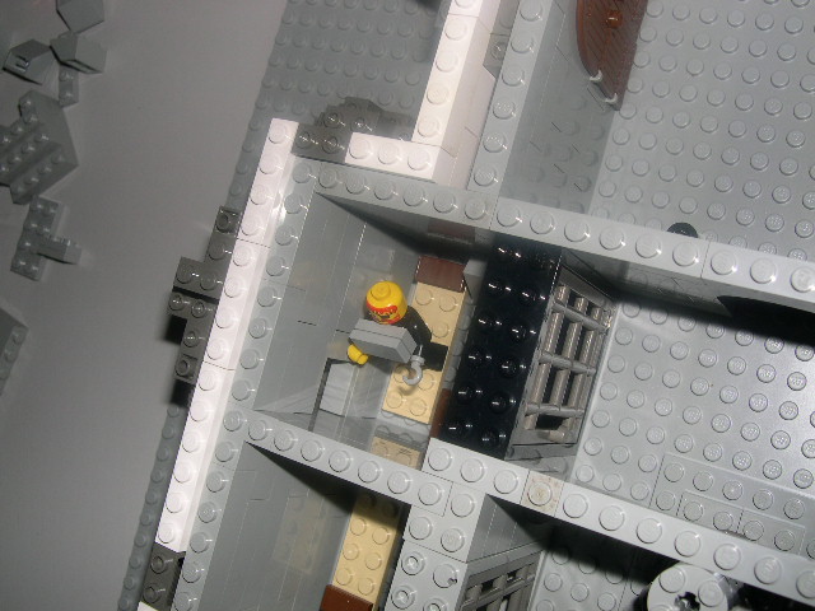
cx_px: 408
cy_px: 306
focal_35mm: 38
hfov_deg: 49.0
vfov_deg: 37.7
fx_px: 895
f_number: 7.6
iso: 100
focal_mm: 8
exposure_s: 1/60
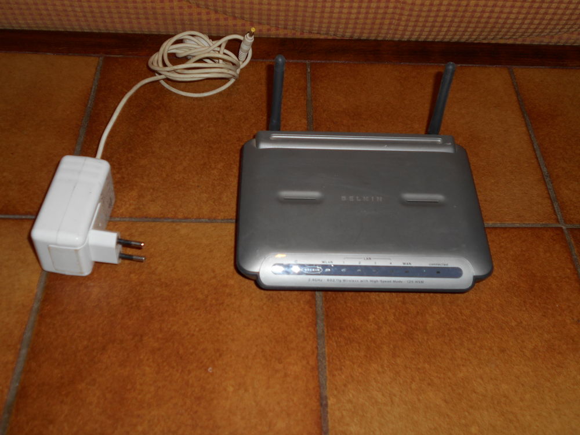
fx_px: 653
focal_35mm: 39
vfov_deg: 36.8
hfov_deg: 47.9
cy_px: 218
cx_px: 290
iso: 80
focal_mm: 6.7
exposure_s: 1/30
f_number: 3.9
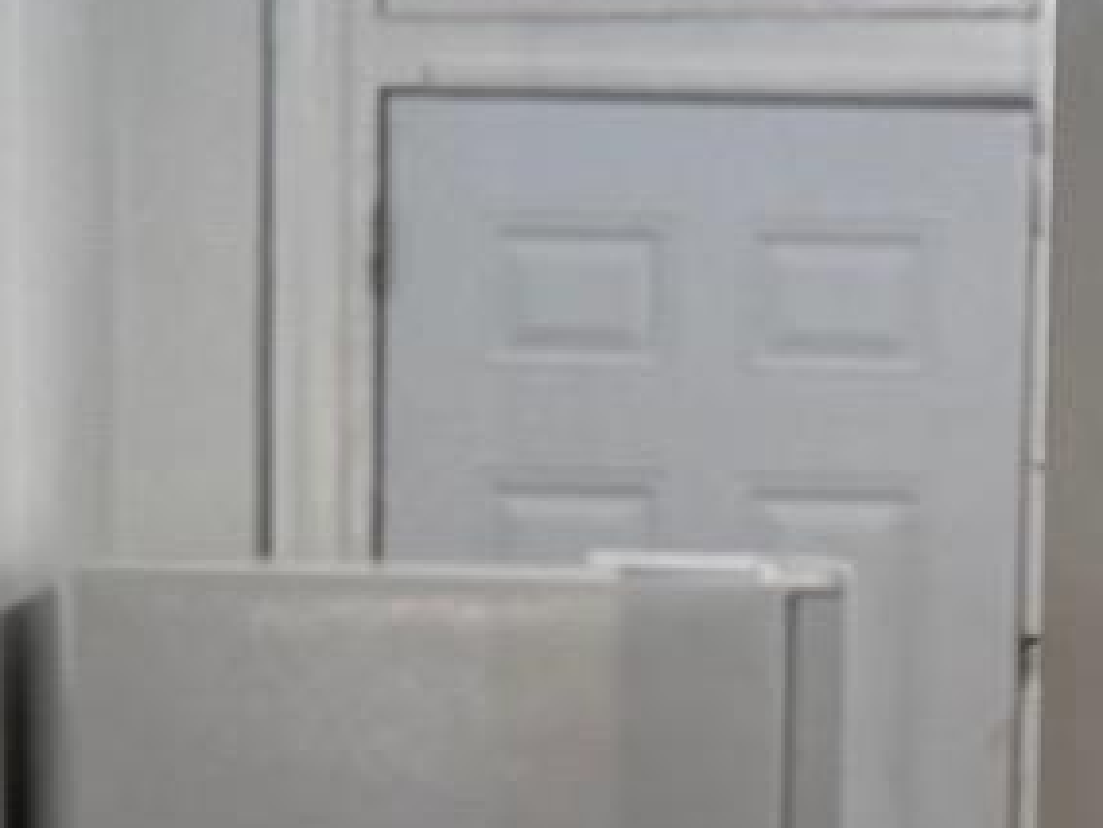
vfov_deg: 8.5
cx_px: 579
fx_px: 5512
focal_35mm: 173
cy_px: 1092
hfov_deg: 11.4
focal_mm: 6.76
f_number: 1.78
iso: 320
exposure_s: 1/60
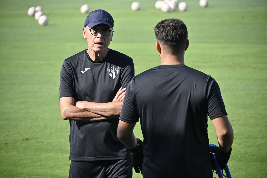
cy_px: 89
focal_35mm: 225
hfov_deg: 9.1
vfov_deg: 6.1
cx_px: 134
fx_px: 1669
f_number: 5.3
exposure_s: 1/1000
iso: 250
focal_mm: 150
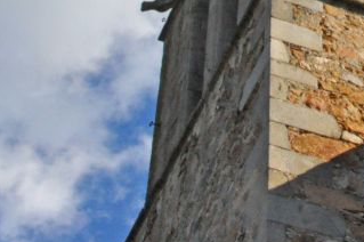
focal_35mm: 125
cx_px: 381
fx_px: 1263
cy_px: -88
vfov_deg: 10.7
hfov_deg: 16.0
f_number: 16
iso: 1600
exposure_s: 1/1000
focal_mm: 26
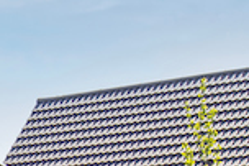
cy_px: 314
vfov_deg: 7.0
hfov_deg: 9.8
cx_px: -308
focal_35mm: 190
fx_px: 1313
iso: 32
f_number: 11
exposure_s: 1/20
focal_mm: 24
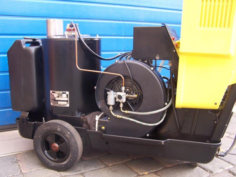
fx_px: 259
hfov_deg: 49.0
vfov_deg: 37.7
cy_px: 88
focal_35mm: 38
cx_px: 118
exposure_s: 1/30
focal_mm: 6.3
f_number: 2.8
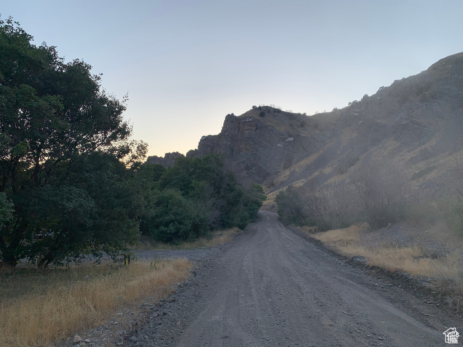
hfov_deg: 67.3
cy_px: 174
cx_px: 232
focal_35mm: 26
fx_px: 348
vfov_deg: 53.1
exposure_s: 1/437
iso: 25
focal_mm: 4.25
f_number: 1.8
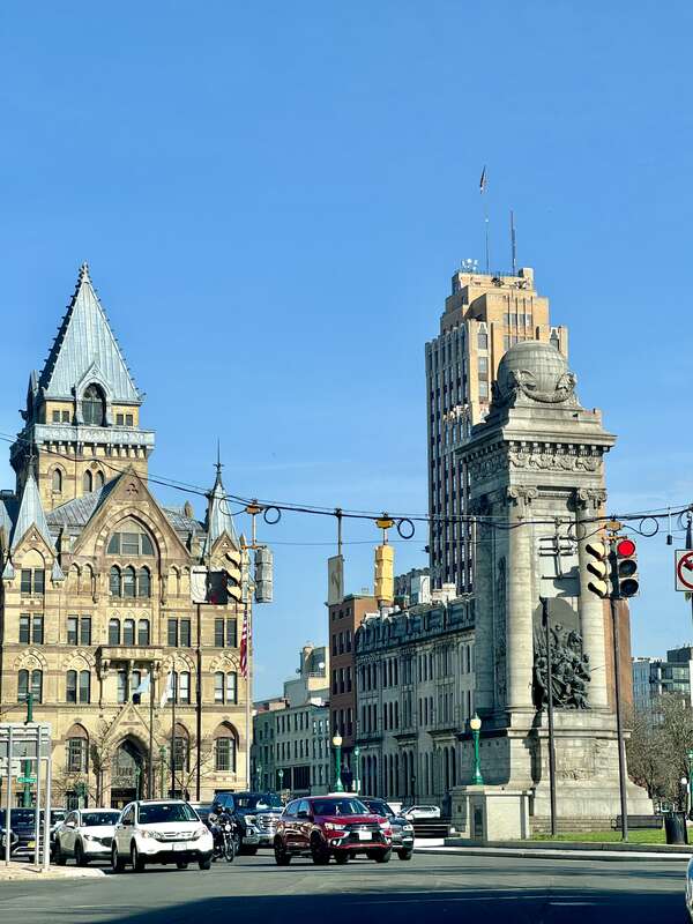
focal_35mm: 77
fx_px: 2055
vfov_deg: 25.3
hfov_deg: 19.1
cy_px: 462
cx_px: 346
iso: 25
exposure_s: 1/645
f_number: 2.8
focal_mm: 9
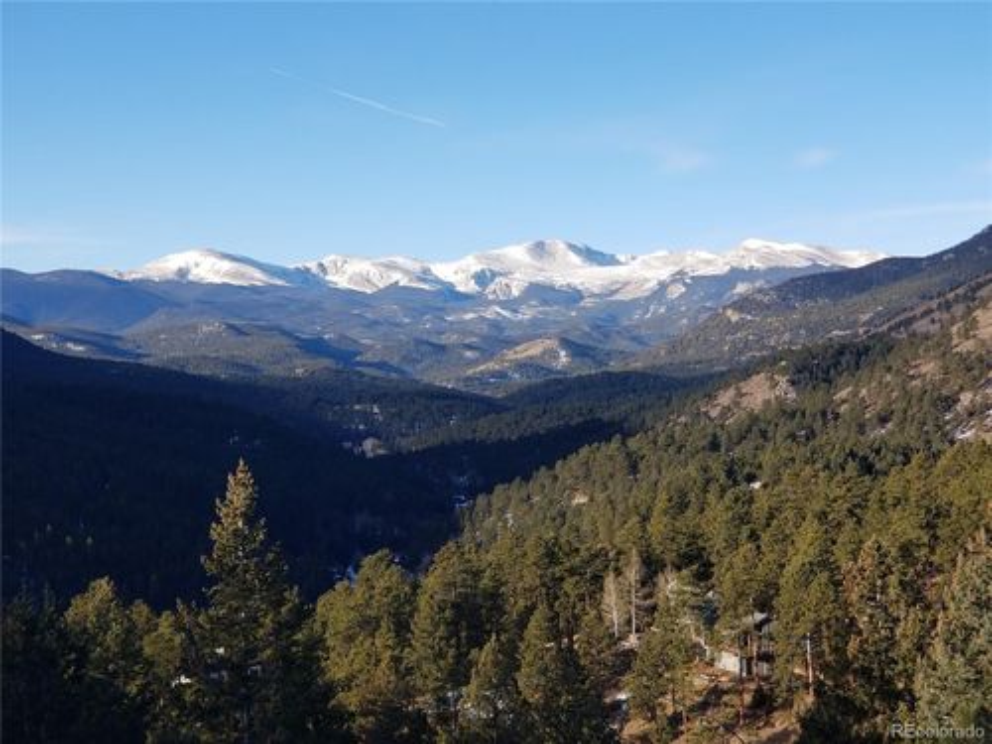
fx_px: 1490
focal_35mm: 52
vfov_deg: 28.0
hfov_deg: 36.8
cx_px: 496
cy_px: 372
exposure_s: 1/501
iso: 25
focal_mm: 6
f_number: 2.4
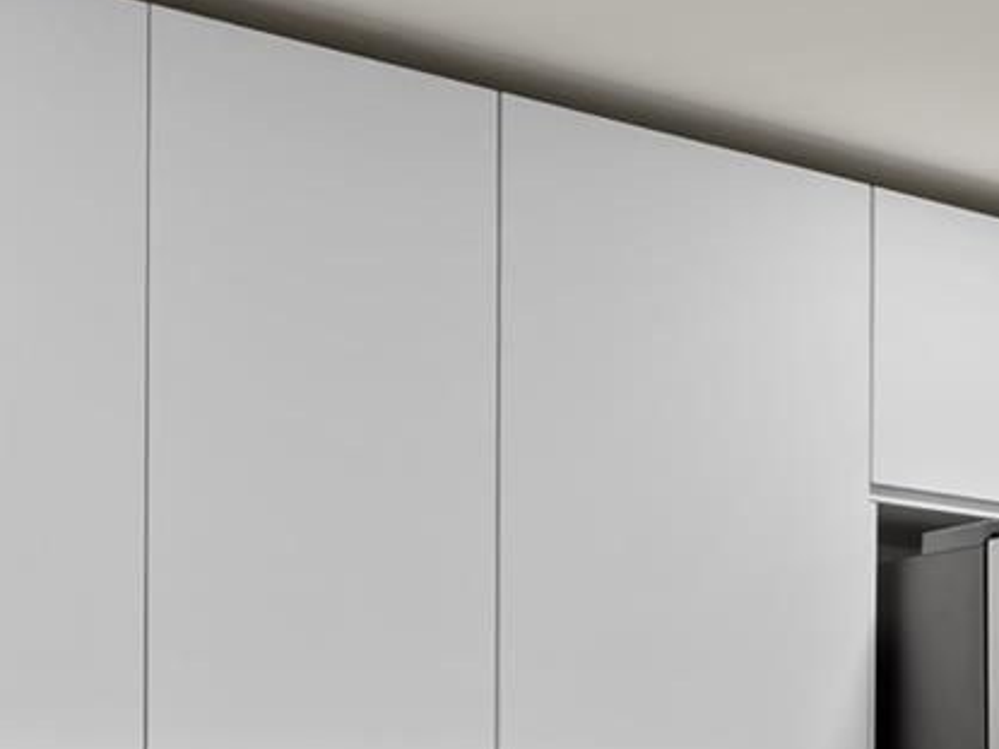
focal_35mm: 76
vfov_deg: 18.3
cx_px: 1346
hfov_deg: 22.6
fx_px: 2193
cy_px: 926
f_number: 8
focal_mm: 16
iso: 100
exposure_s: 1/1.25
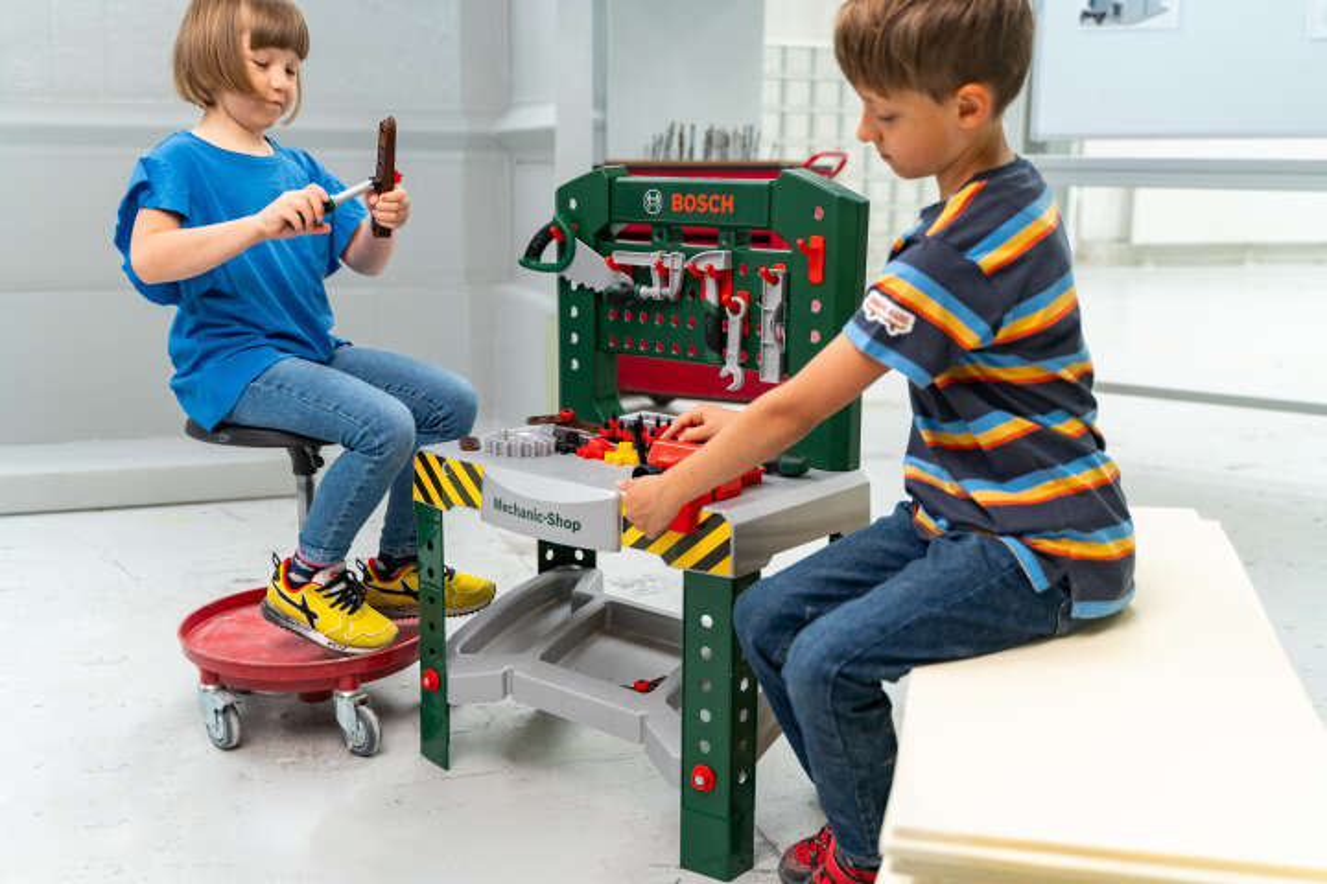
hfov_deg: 51.9
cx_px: 664
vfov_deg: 35.9
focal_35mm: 37
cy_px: 442
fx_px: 1364
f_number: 2.8
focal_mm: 37
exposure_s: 1/250
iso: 500
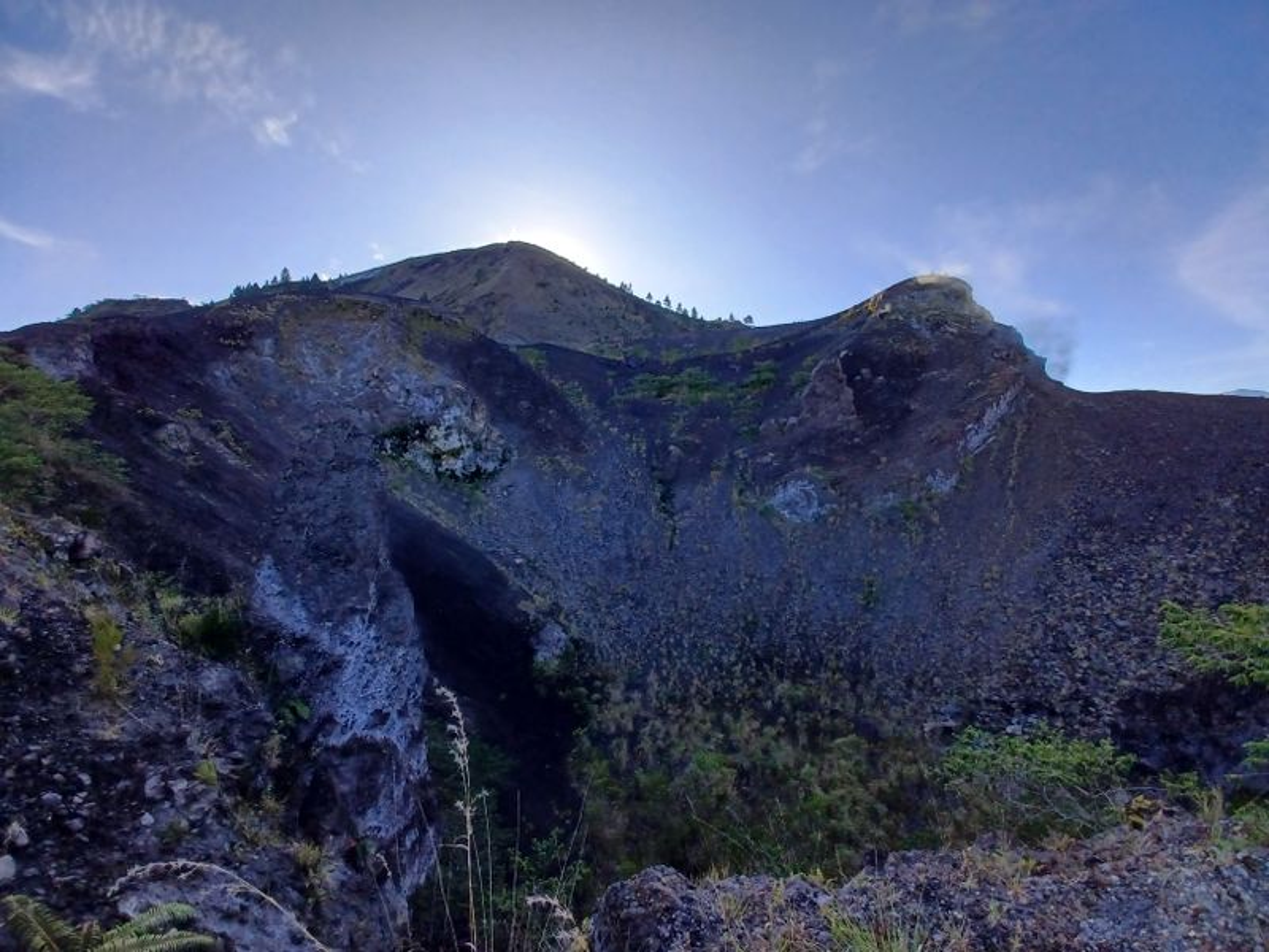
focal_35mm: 13
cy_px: 476
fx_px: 477
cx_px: 634
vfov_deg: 89.9
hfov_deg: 106.2
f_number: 2.2
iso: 40
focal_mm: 1.42
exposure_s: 1/870
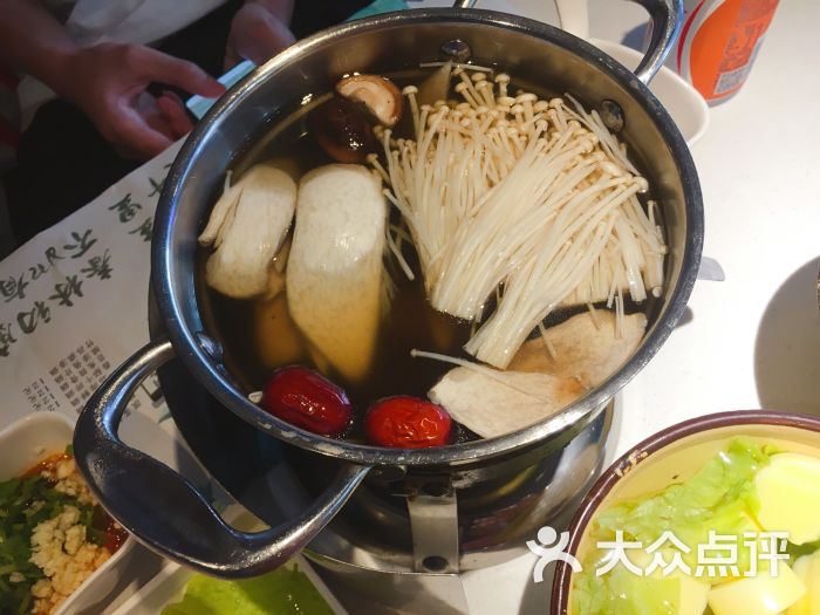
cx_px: 410
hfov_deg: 61.7
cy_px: 308
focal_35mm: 29
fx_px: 687
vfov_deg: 48.2
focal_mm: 4.15
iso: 64
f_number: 2.2
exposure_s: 1/33
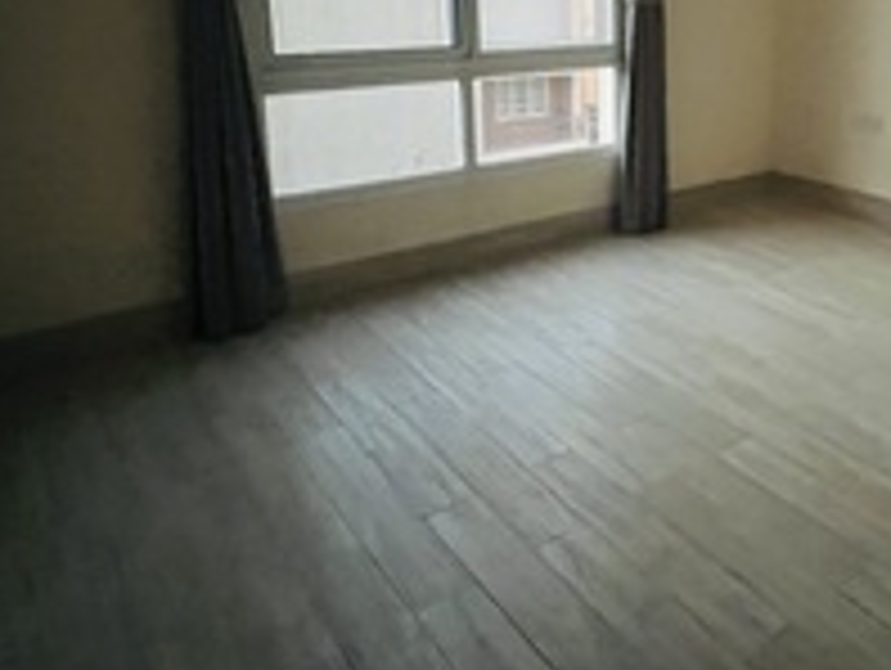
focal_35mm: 30
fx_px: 773
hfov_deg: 53.7
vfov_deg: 44.3
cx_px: 772
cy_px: 119
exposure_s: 1/33
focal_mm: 1.57
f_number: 1.8
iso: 1000
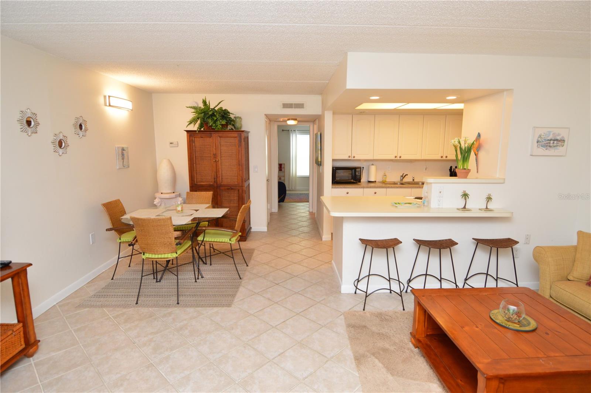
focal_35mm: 18
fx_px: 295
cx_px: 296
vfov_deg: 67.3
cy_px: 196
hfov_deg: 90.1
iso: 560
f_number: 4
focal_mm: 12
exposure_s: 1/60
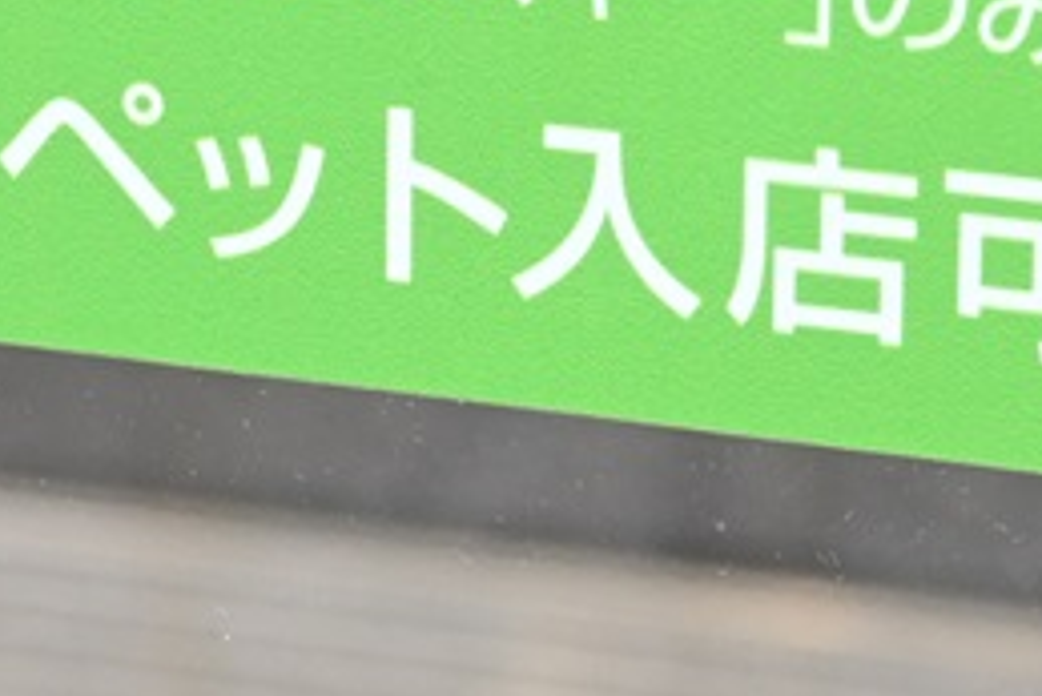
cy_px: -422
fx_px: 7046
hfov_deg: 8.5
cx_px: 394
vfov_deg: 5.6
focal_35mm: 243
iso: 400
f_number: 5.3
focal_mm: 35
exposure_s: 1/80
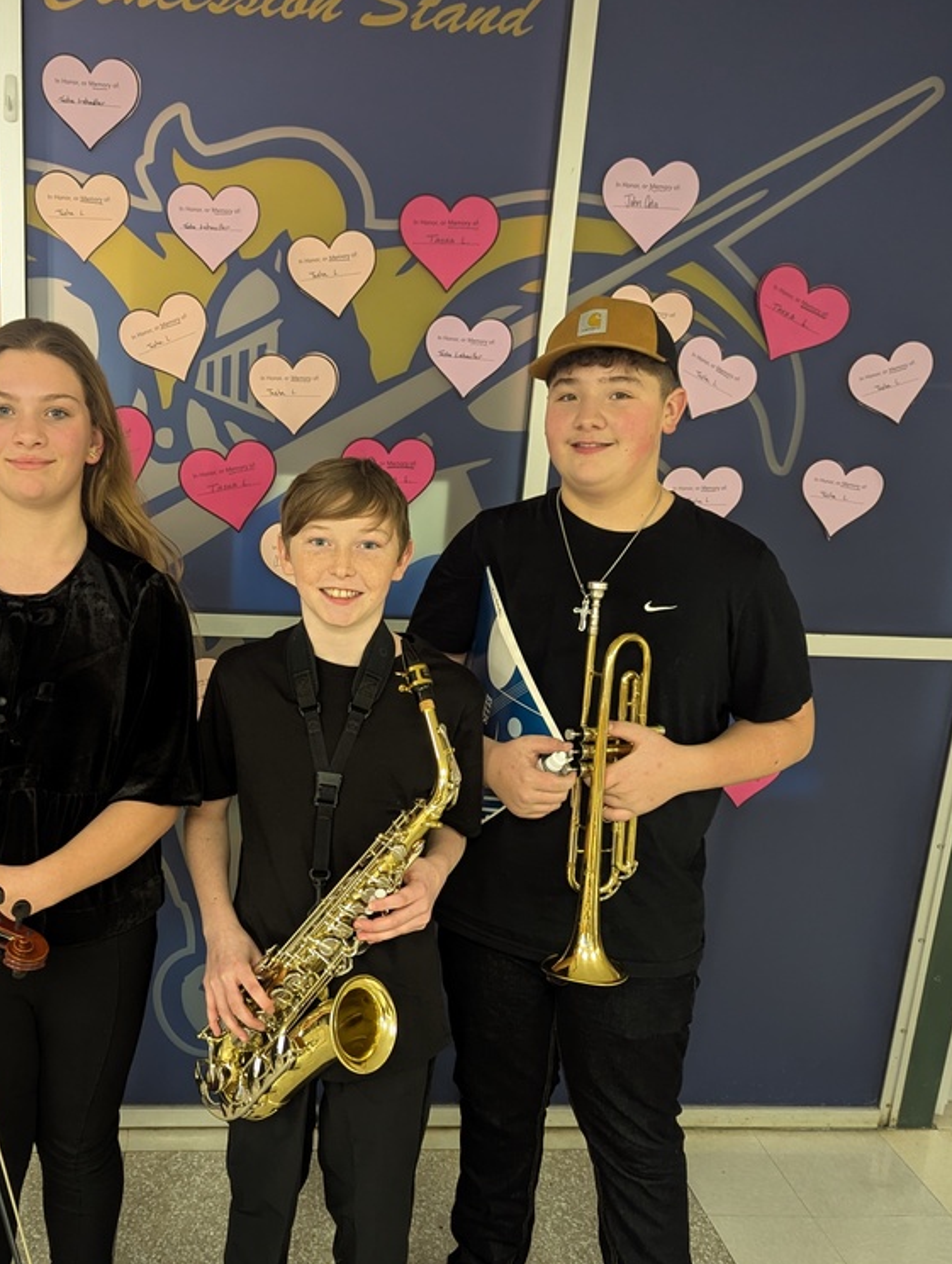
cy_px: 718
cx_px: 310
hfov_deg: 42.4
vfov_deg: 55.1
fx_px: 1207
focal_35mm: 33
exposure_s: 1/40
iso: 501
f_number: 1.85
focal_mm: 6.81
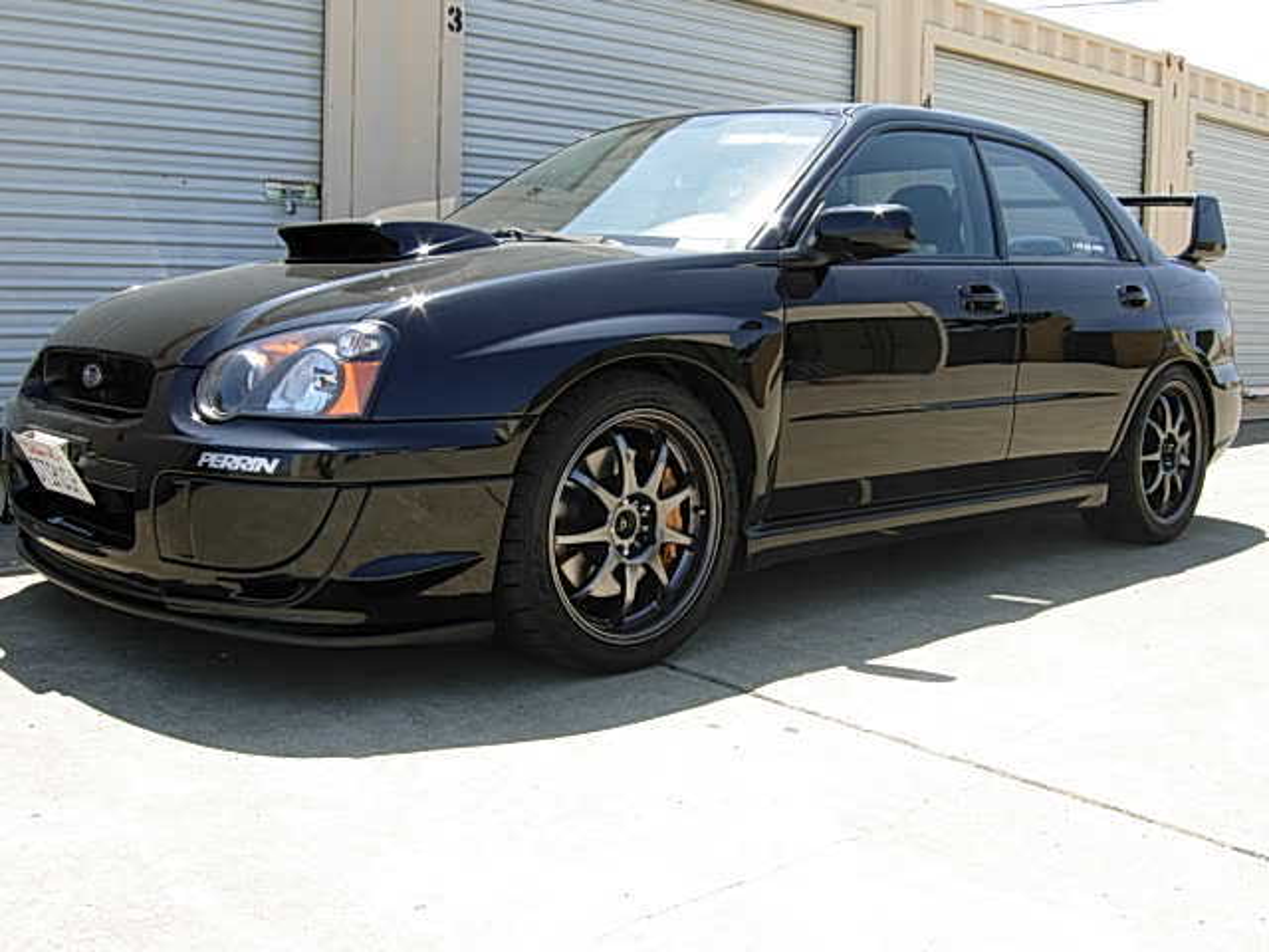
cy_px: 476
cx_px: 634
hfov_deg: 51.4
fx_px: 1320
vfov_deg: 39.7
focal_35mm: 36
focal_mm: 7.5
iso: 50
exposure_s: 1/192
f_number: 4.8
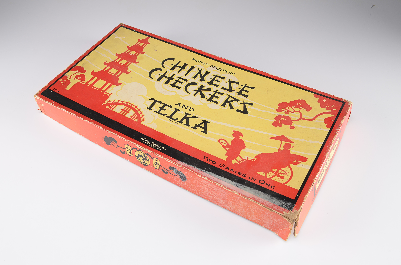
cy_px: 132
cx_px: 200
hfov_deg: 53.2
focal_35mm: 36
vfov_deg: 36.7
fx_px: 400
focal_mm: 24
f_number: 9
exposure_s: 1/80
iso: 100
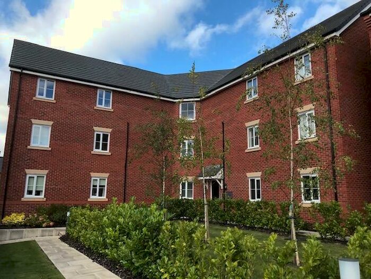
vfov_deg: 49.7
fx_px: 300
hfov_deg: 63.4
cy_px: 140
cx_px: 186
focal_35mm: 28
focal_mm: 3.99
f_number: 1.8
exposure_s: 1/1064
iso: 20
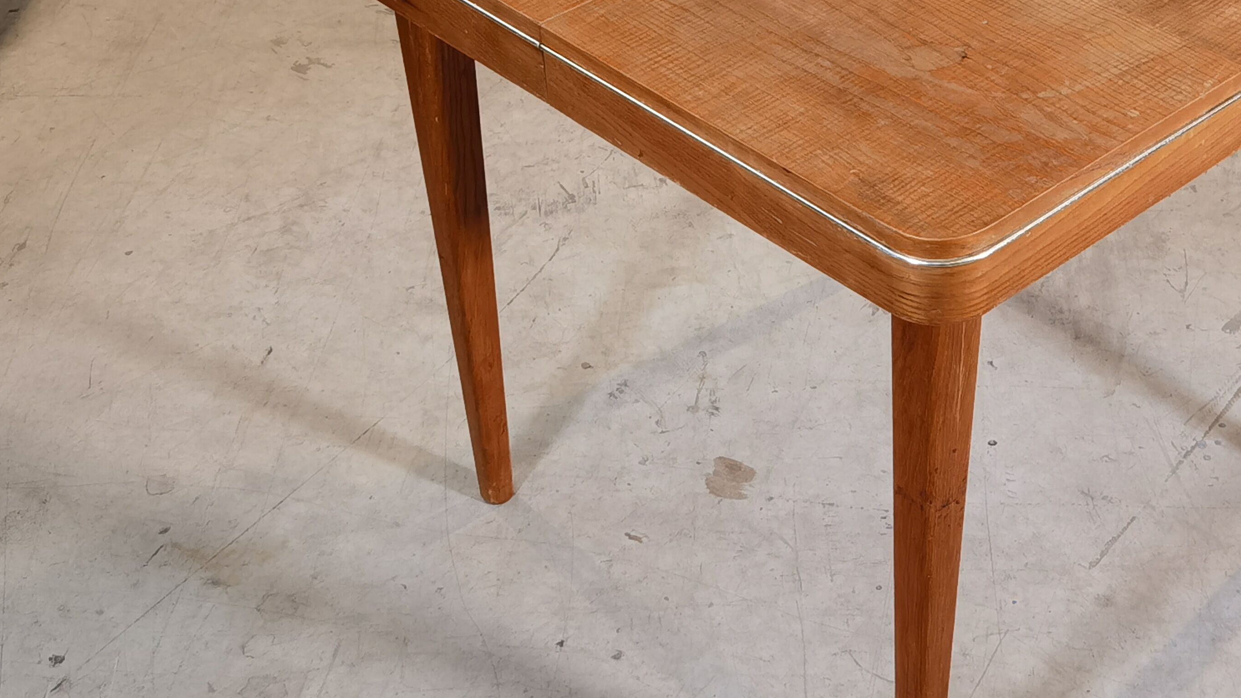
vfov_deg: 17.4
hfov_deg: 30.2
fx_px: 2271
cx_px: 902
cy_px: 202
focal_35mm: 69
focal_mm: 6.71
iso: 100
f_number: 1.9
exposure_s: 1/50
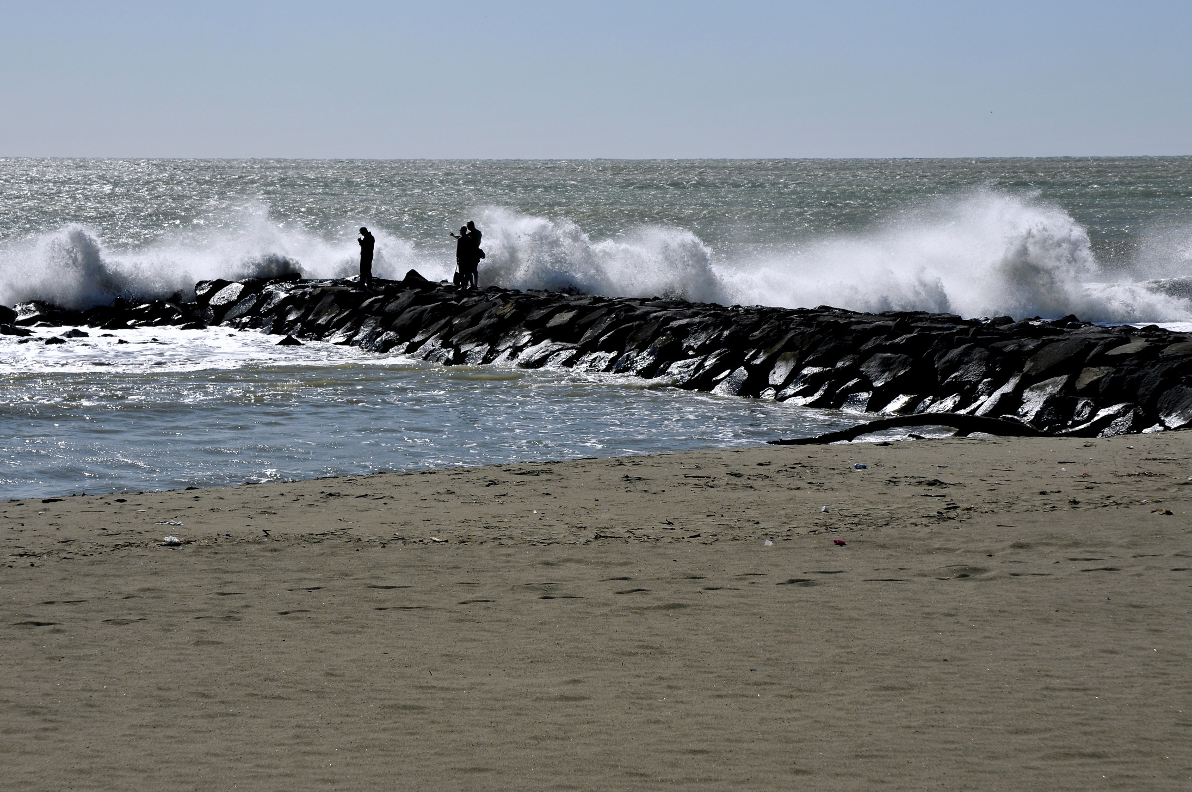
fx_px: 3803
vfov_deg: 11.9
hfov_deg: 17.8
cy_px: 431
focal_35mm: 115
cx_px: 577
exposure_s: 1/400
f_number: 10
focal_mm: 70
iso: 200
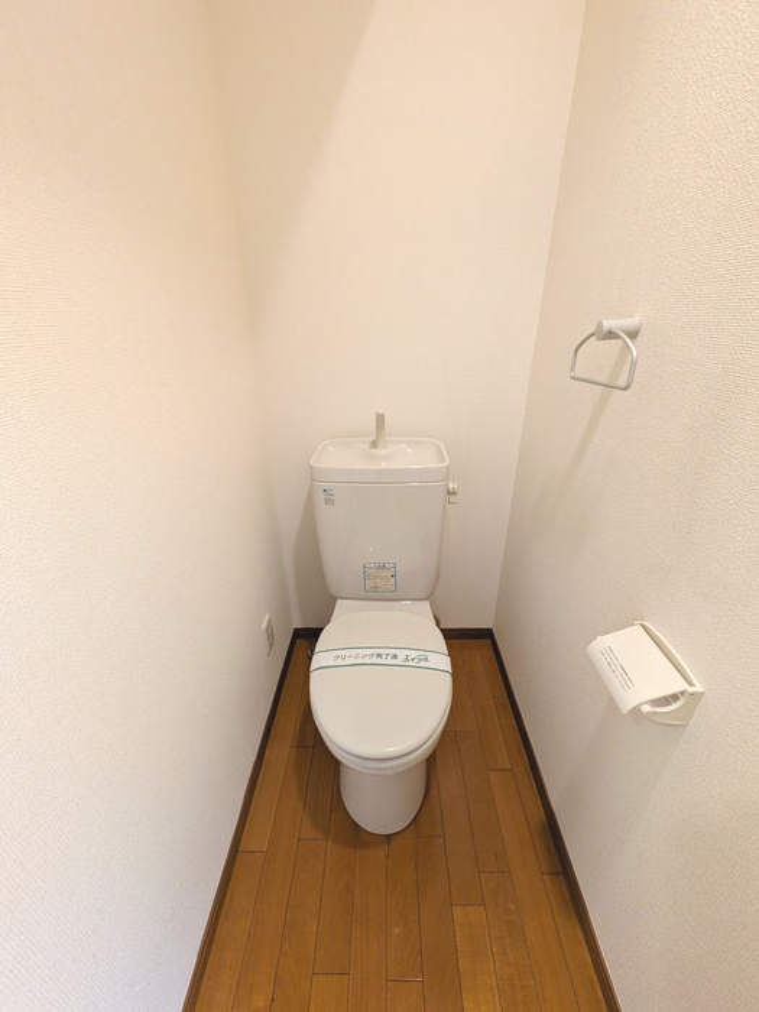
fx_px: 409
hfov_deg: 85.7
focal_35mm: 14
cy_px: 506
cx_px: 380
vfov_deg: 102.1
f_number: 2.2
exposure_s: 1/25
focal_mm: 1.83
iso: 107
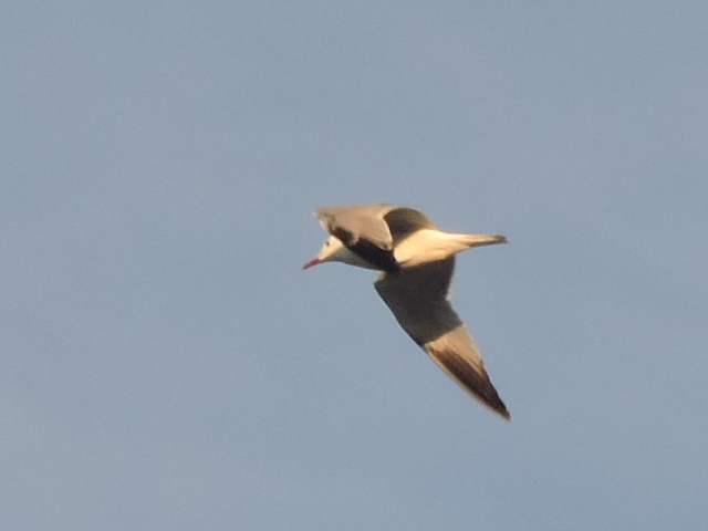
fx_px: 11249
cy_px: 266
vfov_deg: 2.7
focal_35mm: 550
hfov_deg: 3.6
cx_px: 354
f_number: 5.6
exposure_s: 1/320
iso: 100
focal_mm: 98.5
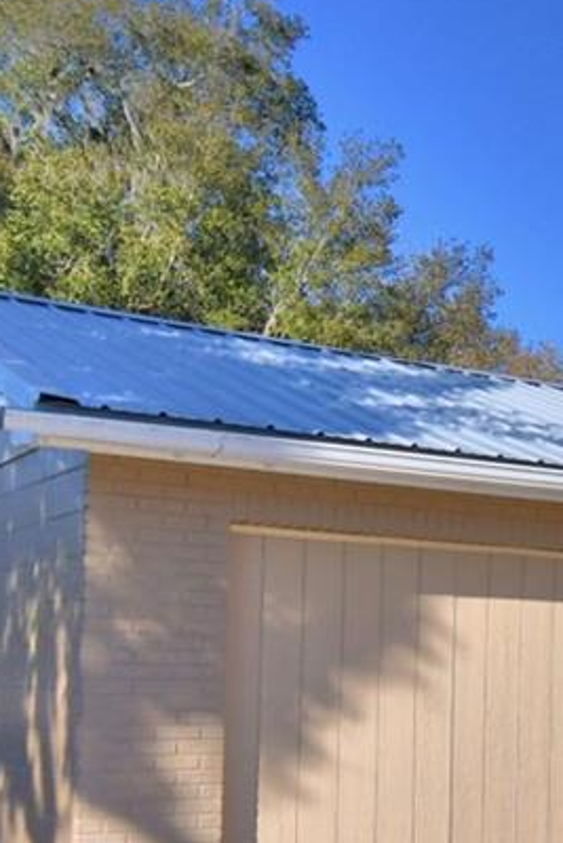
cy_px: 653
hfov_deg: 19.5
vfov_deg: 32.6
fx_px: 1406
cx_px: 867
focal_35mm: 60
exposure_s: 1/1600
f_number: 4.5
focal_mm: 10
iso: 100
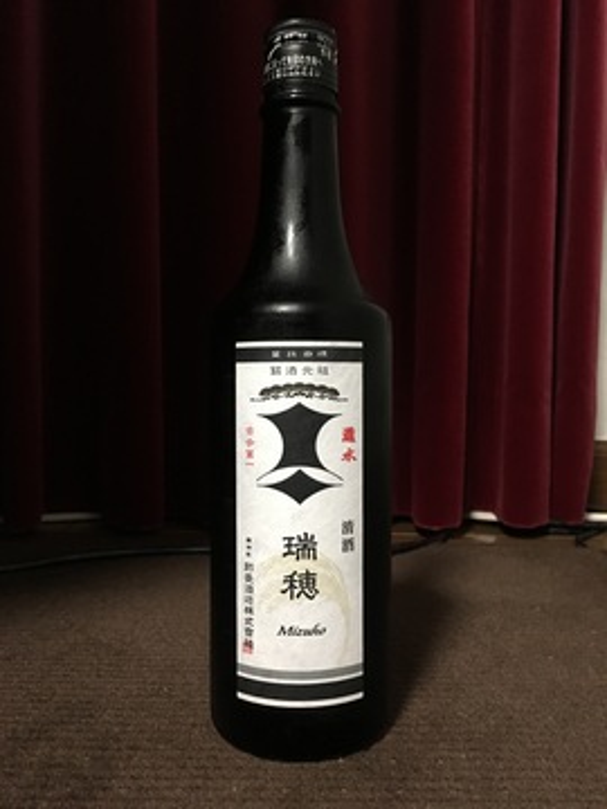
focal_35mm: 29
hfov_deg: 48.2
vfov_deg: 61.7
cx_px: 304
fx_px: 678
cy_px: 404
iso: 200
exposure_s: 1/15
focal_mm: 4.15
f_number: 2.2
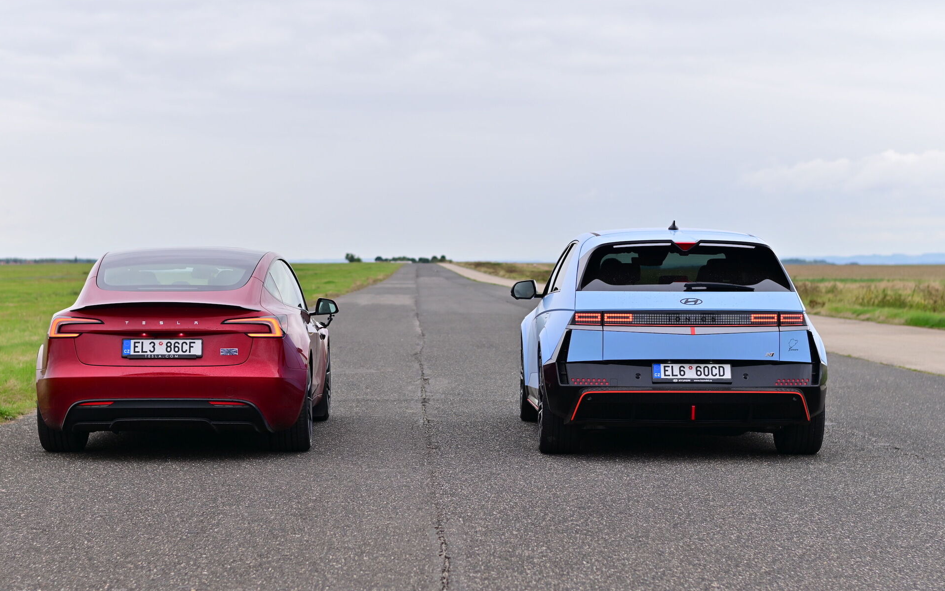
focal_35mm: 77
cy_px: 315
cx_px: 474
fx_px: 1983
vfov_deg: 16.9
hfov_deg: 26.8
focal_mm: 50
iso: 100
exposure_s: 1/640
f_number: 2.5
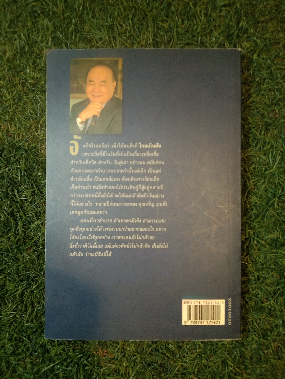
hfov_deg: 46.8
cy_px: 190
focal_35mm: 30
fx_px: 329
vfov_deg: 60.0
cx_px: 142
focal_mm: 3.65
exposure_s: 1/25
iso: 543
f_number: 2.2
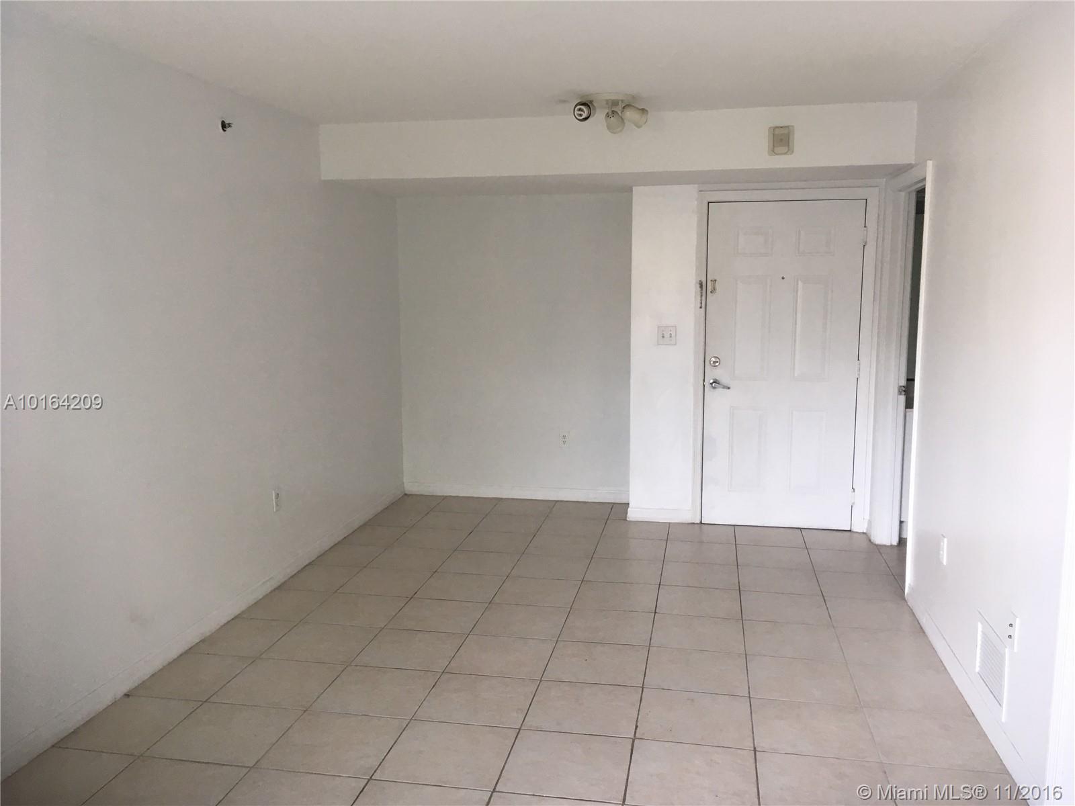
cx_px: 538
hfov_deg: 61.7
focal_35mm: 29
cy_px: 403
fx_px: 901
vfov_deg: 48.2
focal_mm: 4.15
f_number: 2.2
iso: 32
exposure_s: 1/30
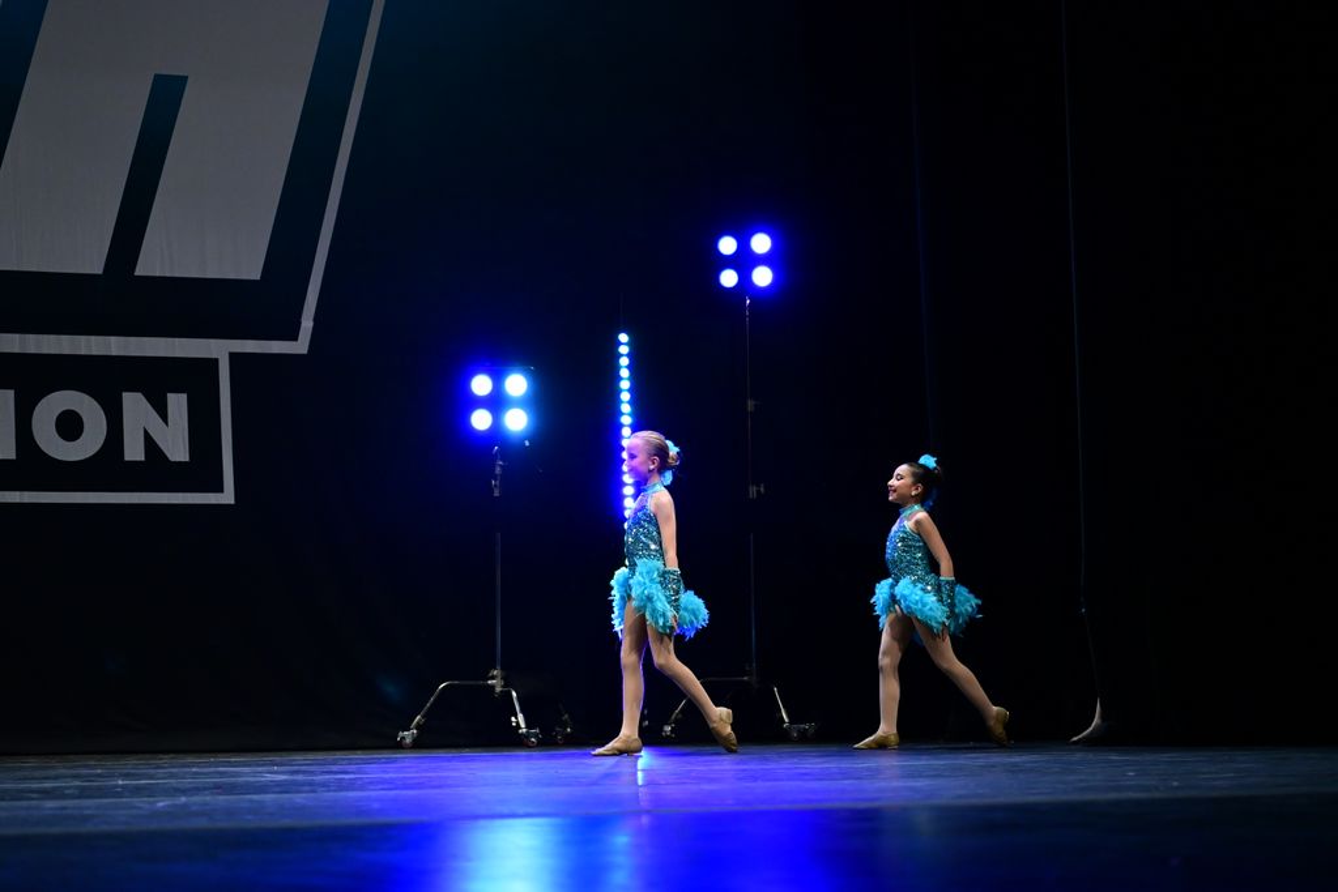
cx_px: 669
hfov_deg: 28.8
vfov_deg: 19.5
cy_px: 446
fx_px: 2602
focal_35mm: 70
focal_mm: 70
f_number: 3.2
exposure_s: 1/800
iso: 4000
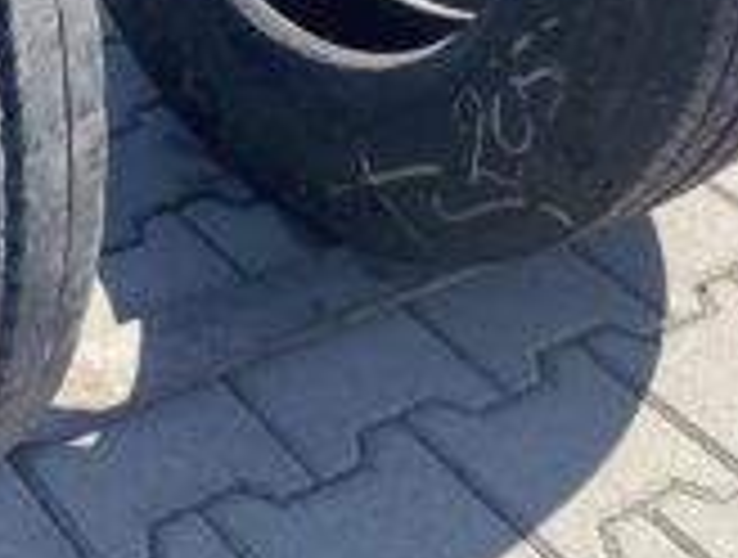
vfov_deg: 20.6
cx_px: -166
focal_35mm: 68
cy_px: -65
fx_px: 1454
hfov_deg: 25.4
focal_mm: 4.25
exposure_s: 1/890
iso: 32
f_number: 1.8
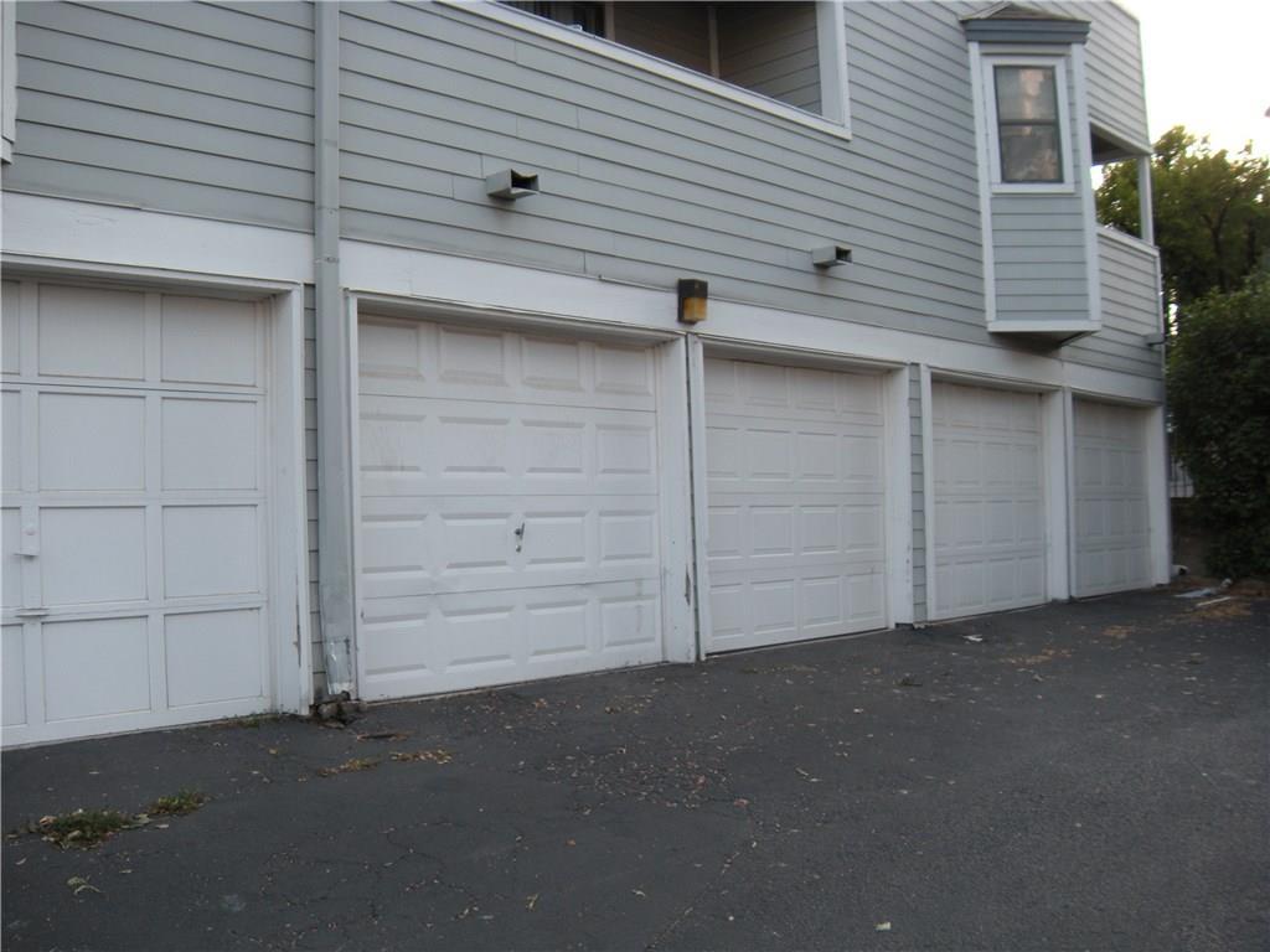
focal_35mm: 35
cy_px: 476
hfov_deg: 52.6
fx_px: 1284
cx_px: 635
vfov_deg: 40.7
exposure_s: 1/83.8
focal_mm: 5.9
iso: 64
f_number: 3.8
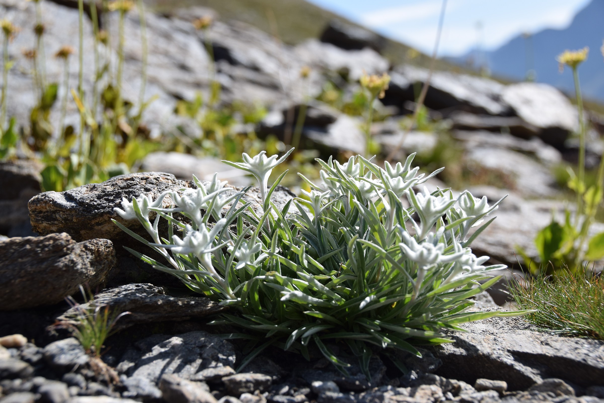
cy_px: 202
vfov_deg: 19.7
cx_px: 302
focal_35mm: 69
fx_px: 1157
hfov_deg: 29.2
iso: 200
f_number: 8
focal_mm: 46
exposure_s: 1/640
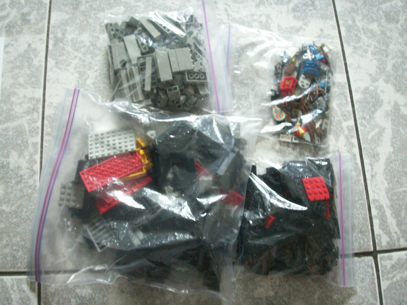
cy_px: 152
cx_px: 204
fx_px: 435
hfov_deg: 50.1
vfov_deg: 38.7
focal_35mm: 37
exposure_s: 1/4
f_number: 3.5
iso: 160
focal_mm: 7.7
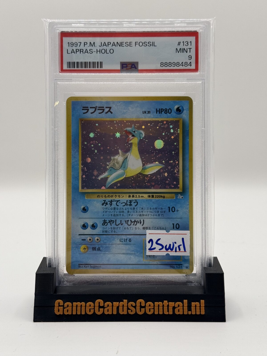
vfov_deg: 39.7
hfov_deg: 30.3
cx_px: 134
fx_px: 494
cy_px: 178
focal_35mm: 48
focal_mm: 6.76
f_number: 1.78
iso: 50
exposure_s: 1/203
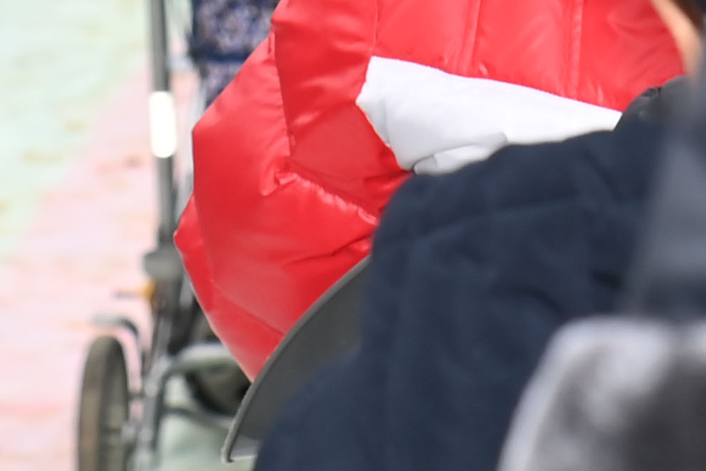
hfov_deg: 4.3
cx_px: 47
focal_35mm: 481
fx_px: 9432
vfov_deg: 2.8
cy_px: -733
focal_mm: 86
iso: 400
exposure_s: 1/320
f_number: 7.1
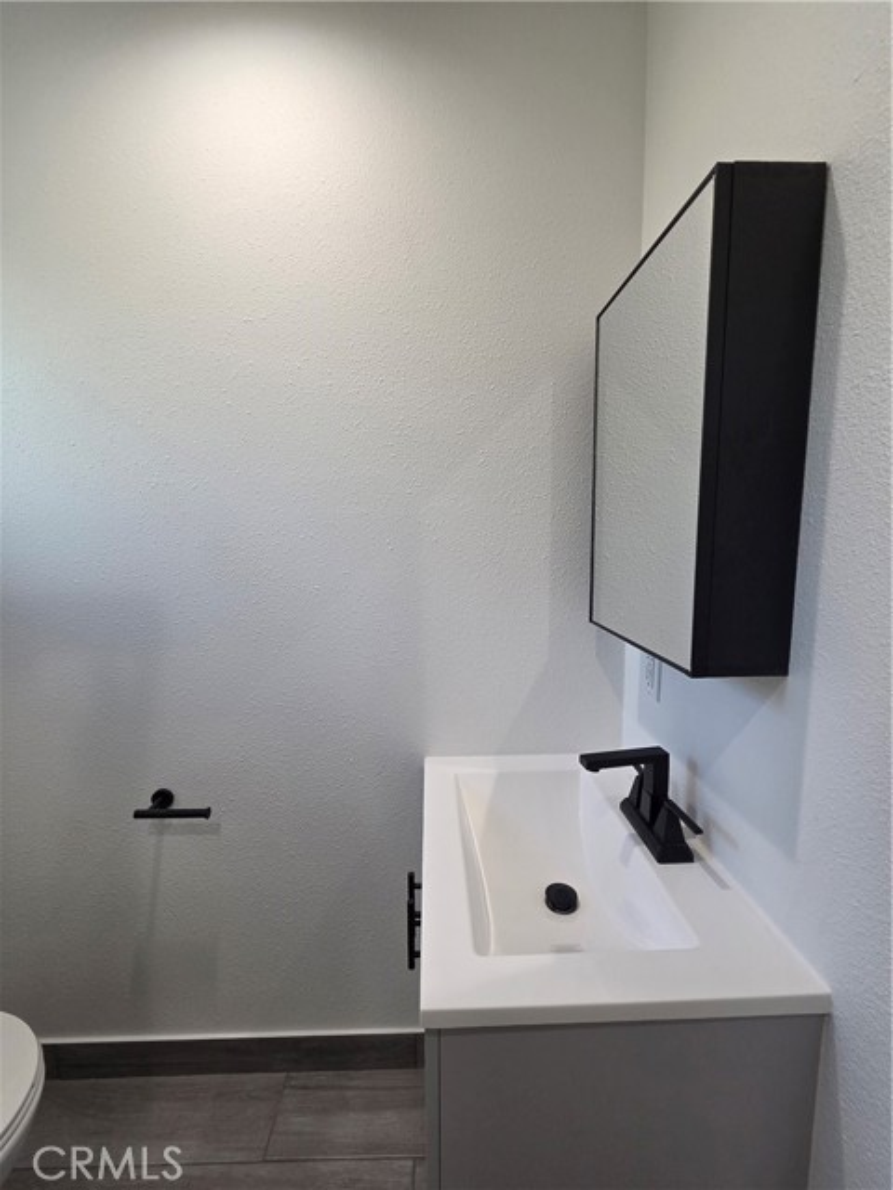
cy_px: 595
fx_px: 447
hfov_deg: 89.9
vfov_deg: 106.2
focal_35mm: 13
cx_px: 446
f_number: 2.2
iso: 160
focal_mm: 2.2
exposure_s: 1/120
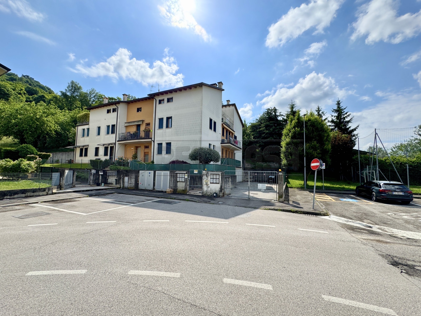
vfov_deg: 85.7
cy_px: 158
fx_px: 170
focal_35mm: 14
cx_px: 210
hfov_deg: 102.1
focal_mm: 2.22
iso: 50
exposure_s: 1/1789
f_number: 2.2
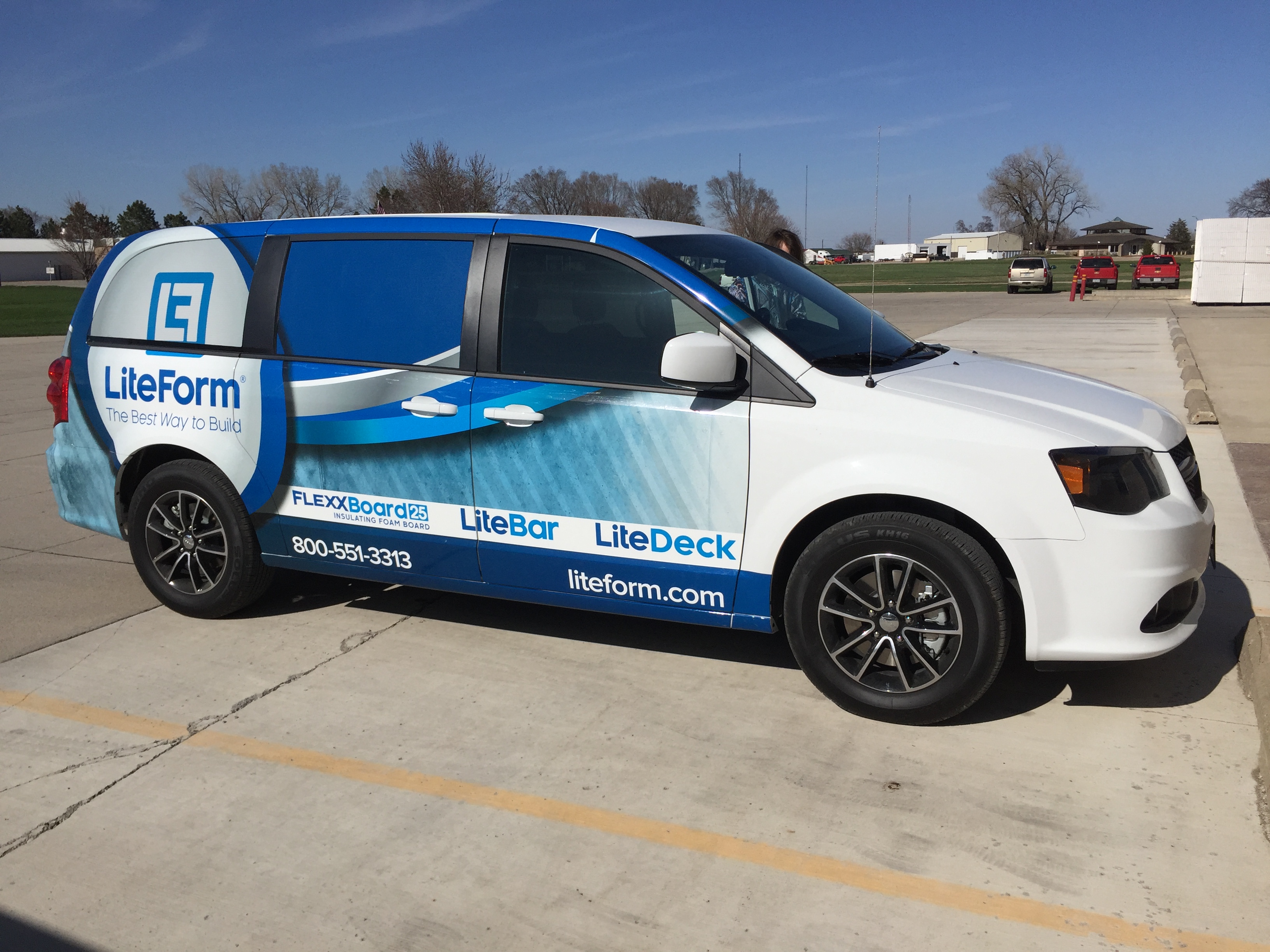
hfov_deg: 61.7
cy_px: 476
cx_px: 635
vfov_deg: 48.2
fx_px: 1064
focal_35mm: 29
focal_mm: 4.15
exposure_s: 1/5650
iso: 32
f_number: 2.2
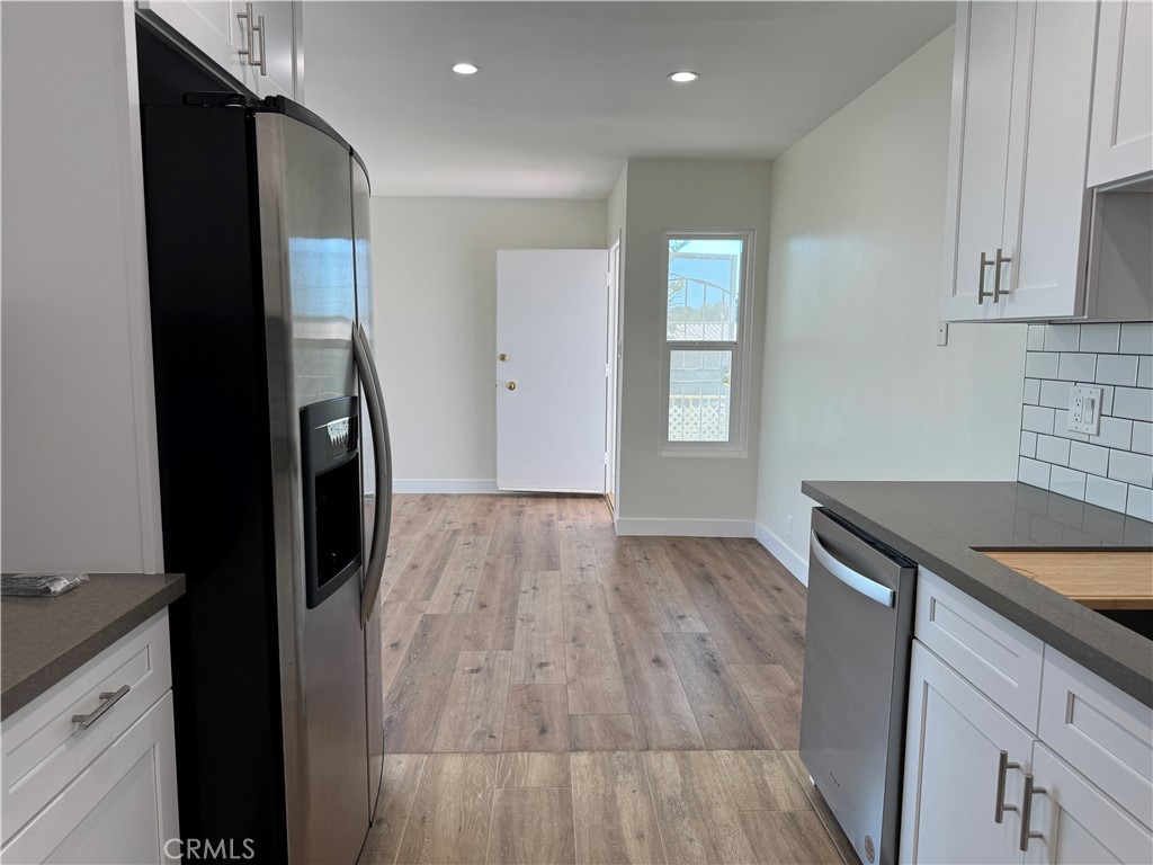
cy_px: 432
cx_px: 576
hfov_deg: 71.6
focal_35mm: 24
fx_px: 799
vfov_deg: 56.8
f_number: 1.78
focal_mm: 6.76
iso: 64
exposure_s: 1/220
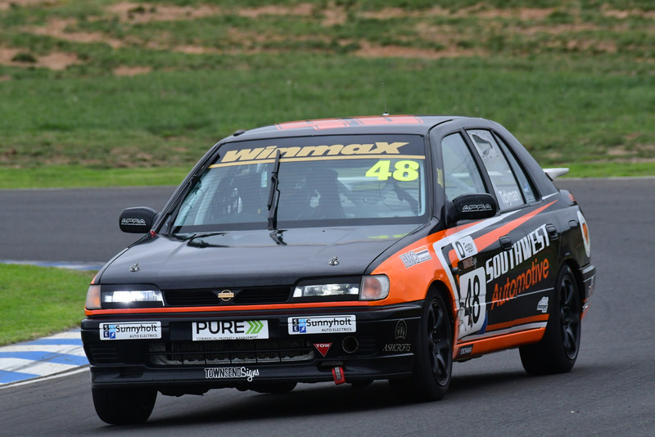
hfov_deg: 2.7
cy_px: 218
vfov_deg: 1.8
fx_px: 13650
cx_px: 328
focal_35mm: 750
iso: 1000
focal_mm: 500
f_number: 11
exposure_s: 1/640
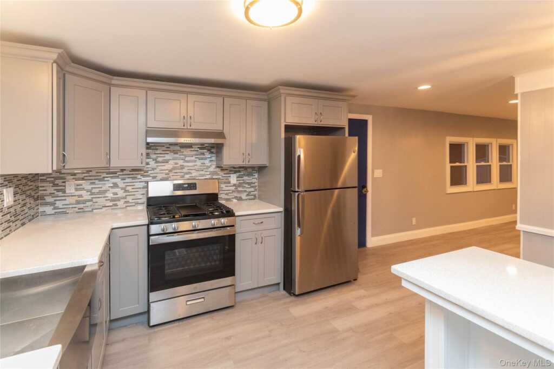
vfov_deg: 77.3
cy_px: 184
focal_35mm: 15
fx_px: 231
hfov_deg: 100.4
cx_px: 277
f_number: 5.6
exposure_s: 1/60
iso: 2800
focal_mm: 10
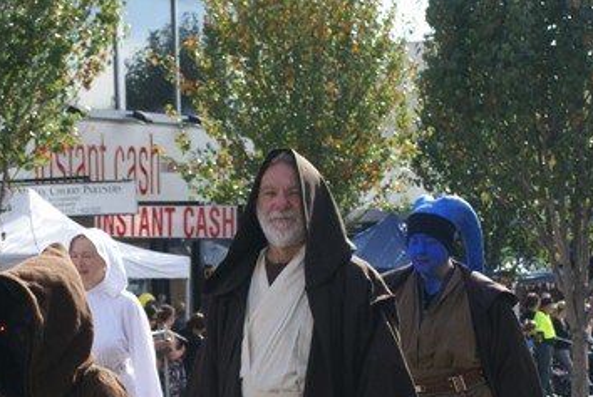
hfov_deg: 21.1
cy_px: 357
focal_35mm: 95
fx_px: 1565
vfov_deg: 14.3
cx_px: 101
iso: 100
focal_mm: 35
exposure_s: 1/125
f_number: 8
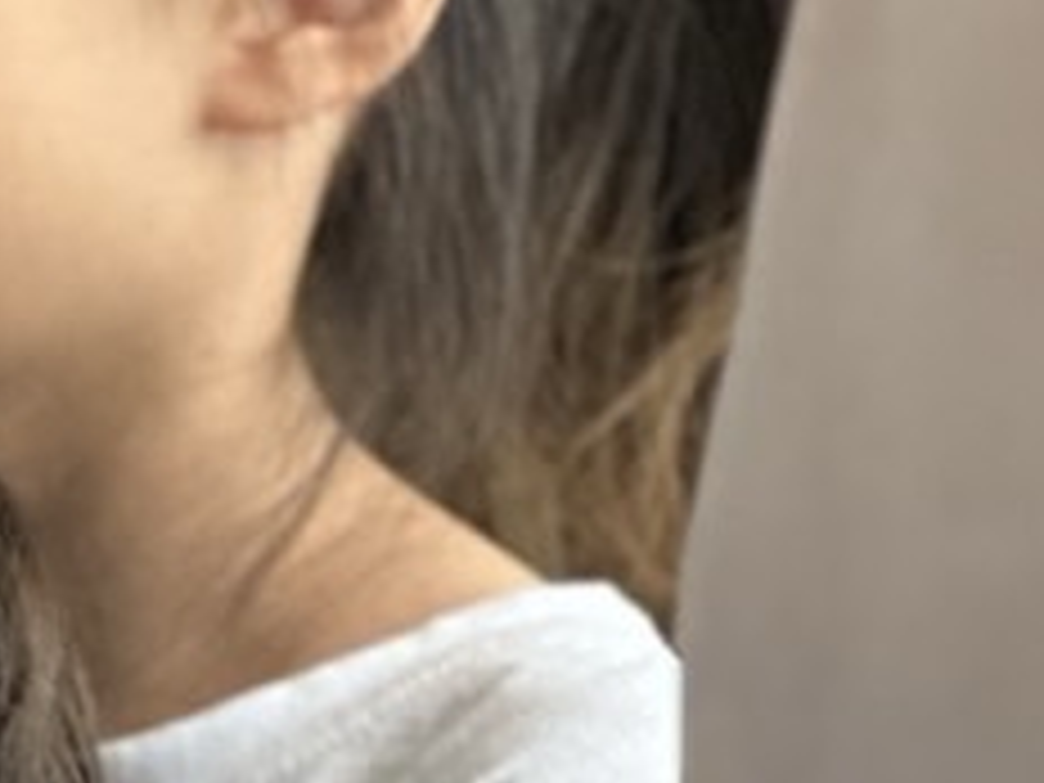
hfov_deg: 4.5
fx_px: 12818
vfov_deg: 3.5
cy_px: 932
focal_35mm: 425
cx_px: -1611
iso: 125
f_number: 2.8
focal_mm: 9
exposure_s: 1/40
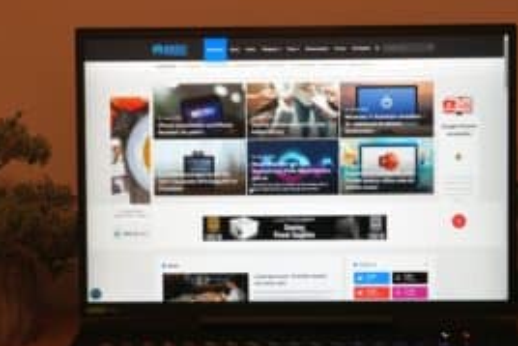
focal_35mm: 64
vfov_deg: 21.2
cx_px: 274
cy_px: 215
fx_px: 921
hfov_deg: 31.4
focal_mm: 44
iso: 500
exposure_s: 1/50
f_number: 9
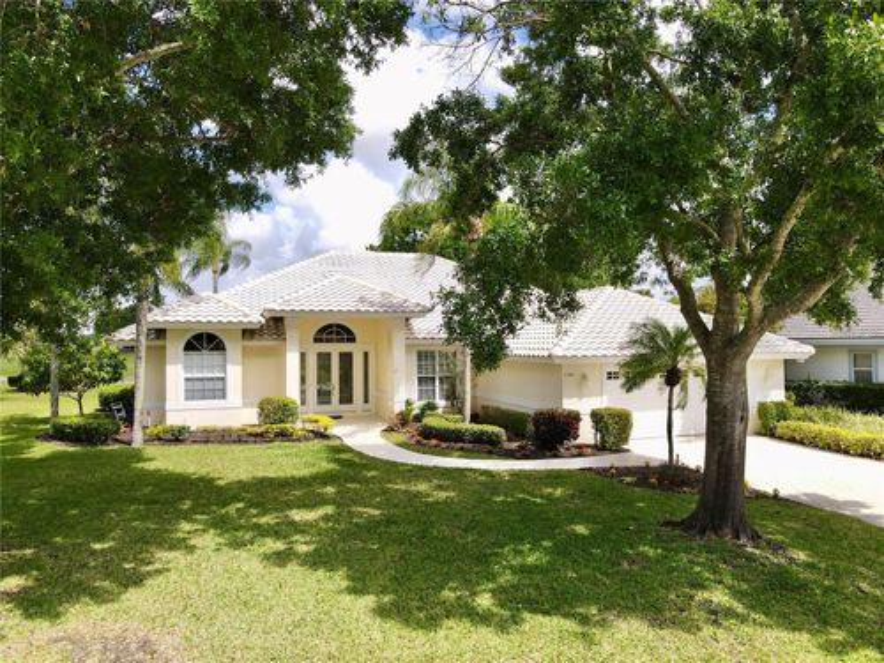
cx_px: 442
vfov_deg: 56.8
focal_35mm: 24
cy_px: 332
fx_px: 613
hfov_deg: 71.6
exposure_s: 1/500
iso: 100
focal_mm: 4.5
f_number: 2.8
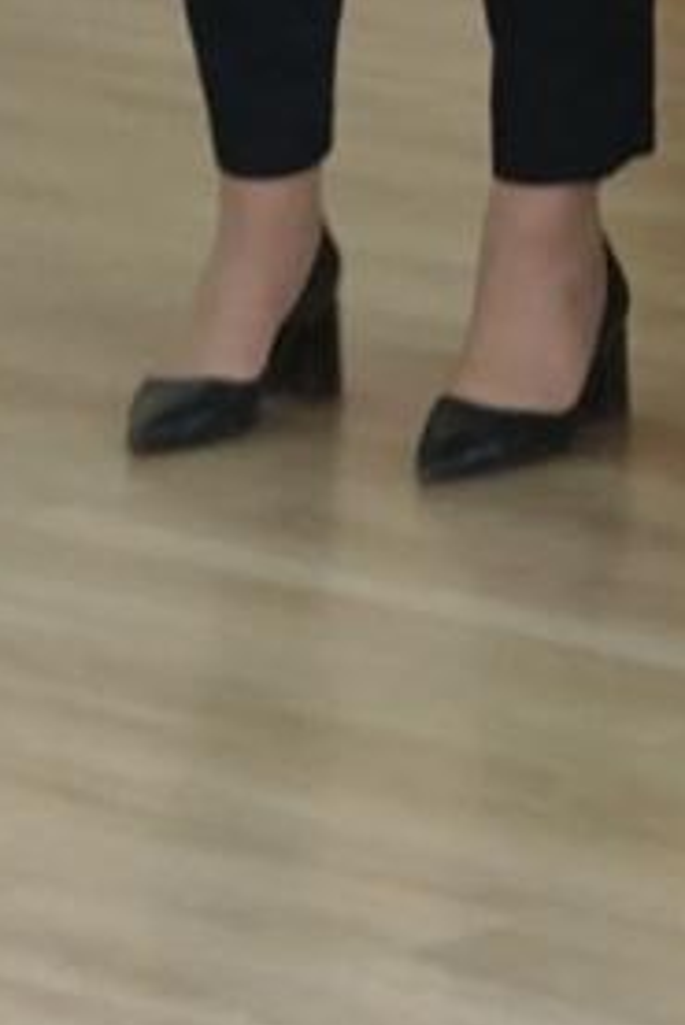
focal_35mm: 390
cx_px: 2162
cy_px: -1106
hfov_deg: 3.4
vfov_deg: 5.2
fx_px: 11116
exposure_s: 1/60
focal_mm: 22
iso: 800
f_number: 4
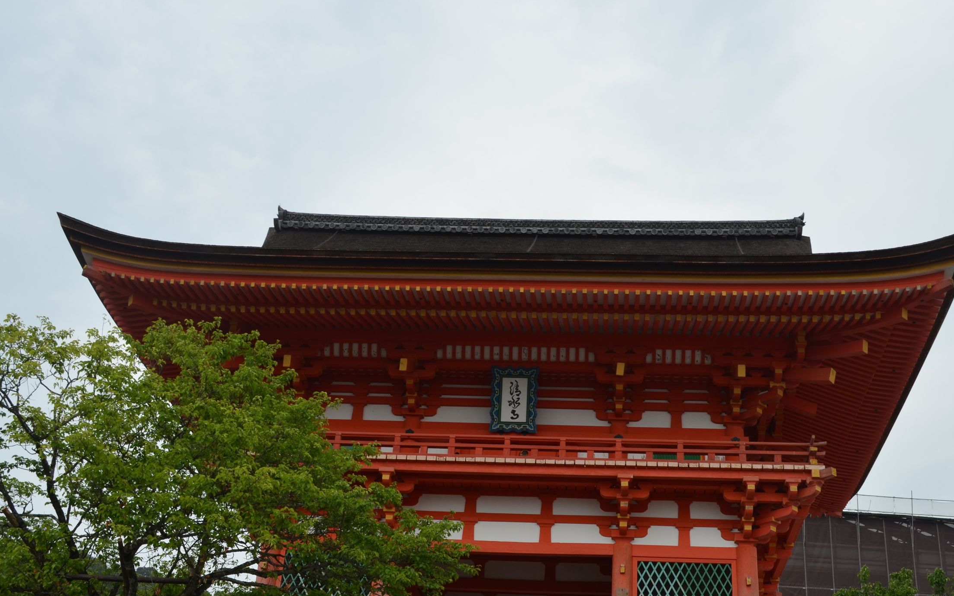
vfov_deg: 28.5
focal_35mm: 45
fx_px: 1170
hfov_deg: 44.3
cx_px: 527
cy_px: 343
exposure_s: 1/200
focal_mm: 26
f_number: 7.1
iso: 200
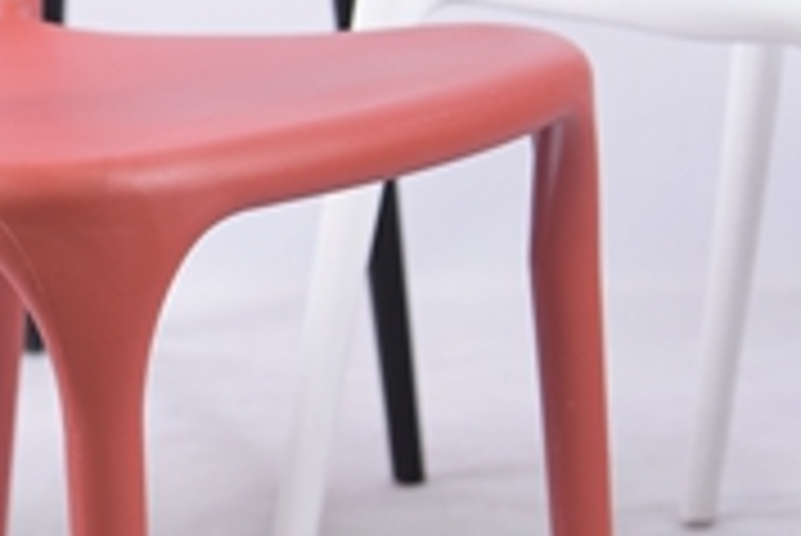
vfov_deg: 7.4
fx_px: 4119
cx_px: -63
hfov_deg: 11.0
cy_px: 178
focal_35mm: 185
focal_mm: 44
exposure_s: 1/8
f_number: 4.2
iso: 125
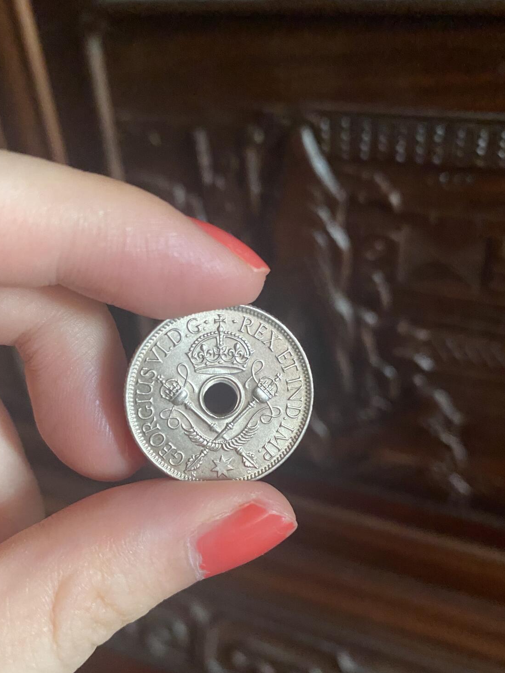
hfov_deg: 44.1
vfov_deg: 56.4
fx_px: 623
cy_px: 399
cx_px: 226
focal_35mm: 32
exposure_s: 1/33
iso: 640
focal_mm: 4.25
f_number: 1.8
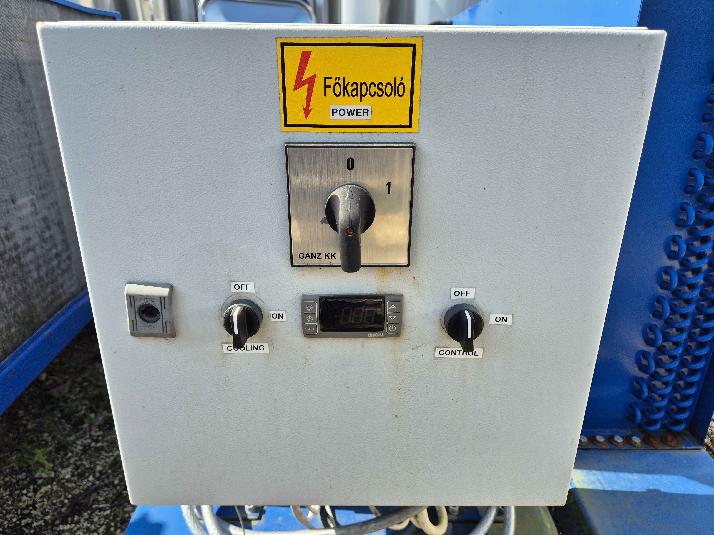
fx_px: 474
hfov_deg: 73.9
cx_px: 357
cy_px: 268
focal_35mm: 23
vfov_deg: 58.9
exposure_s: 1/622
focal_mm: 5.4
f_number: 1.8
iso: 25
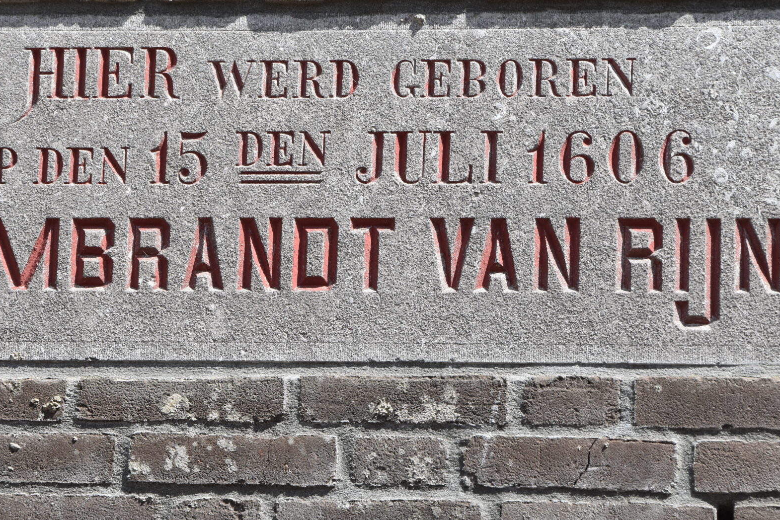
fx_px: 4875
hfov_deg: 9.1
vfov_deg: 6.1
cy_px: 208
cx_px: 321
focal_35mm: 225
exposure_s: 1/320
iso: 200
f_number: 8
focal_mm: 92
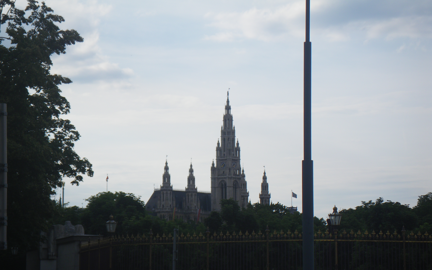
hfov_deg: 17.1
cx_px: 216
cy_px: 162
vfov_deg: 10.7
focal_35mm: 122
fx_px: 1436
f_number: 5.2
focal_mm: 20.6
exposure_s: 1/320
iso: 50
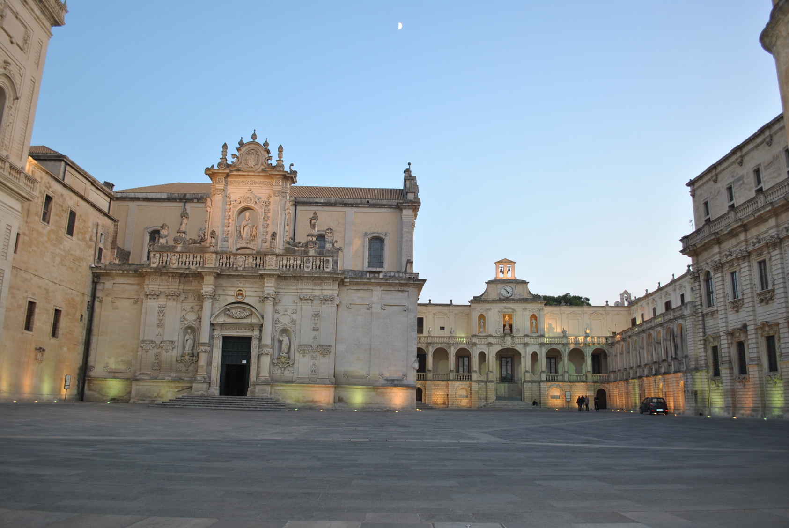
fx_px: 592
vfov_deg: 48.1
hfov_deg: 67.3
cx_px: 394
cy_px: 264
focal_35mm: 27
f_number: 3.5
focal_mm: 18
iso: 200
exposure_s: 1/15
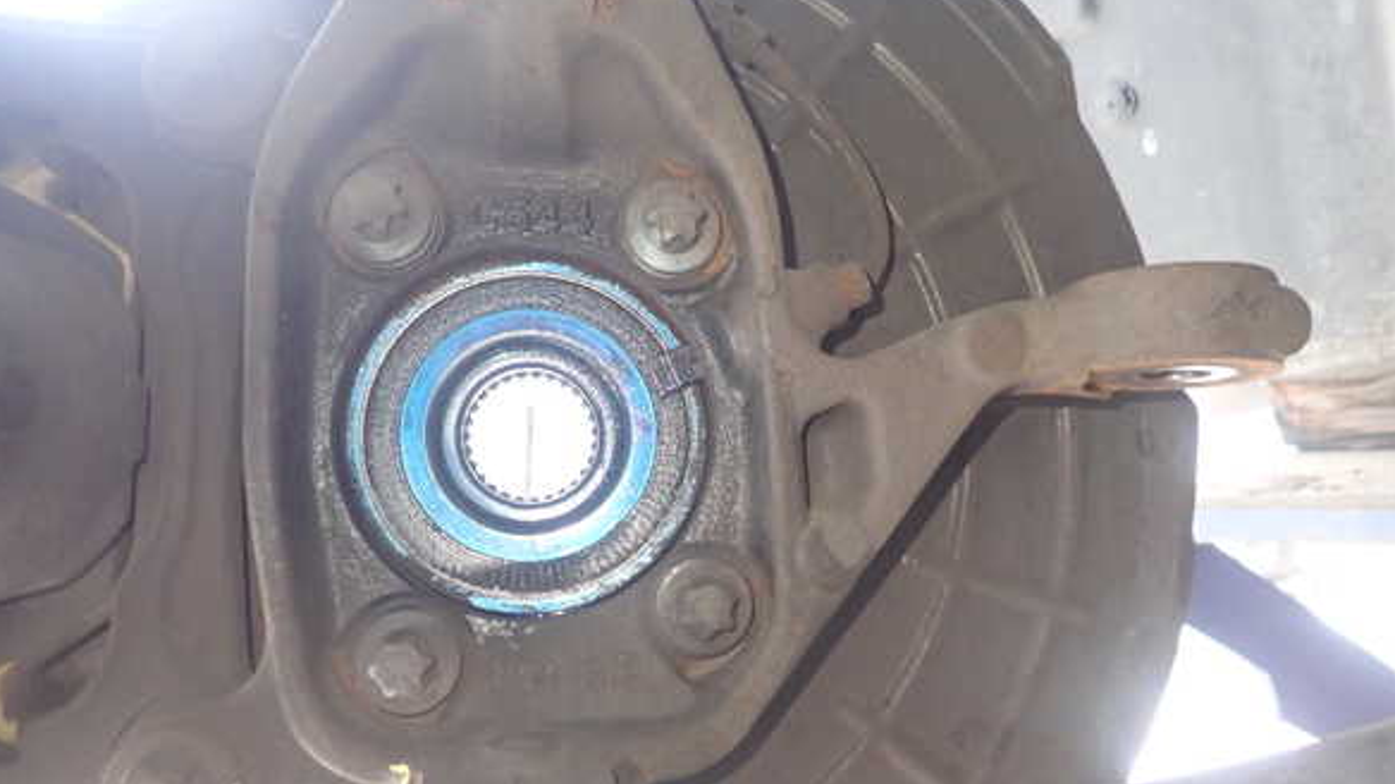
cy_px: 447
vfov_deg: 41.4
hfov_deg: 67.9
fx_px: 1035
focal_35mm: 28
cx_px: 705
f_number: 2
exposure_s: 1/30
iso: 500
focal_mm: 4.5
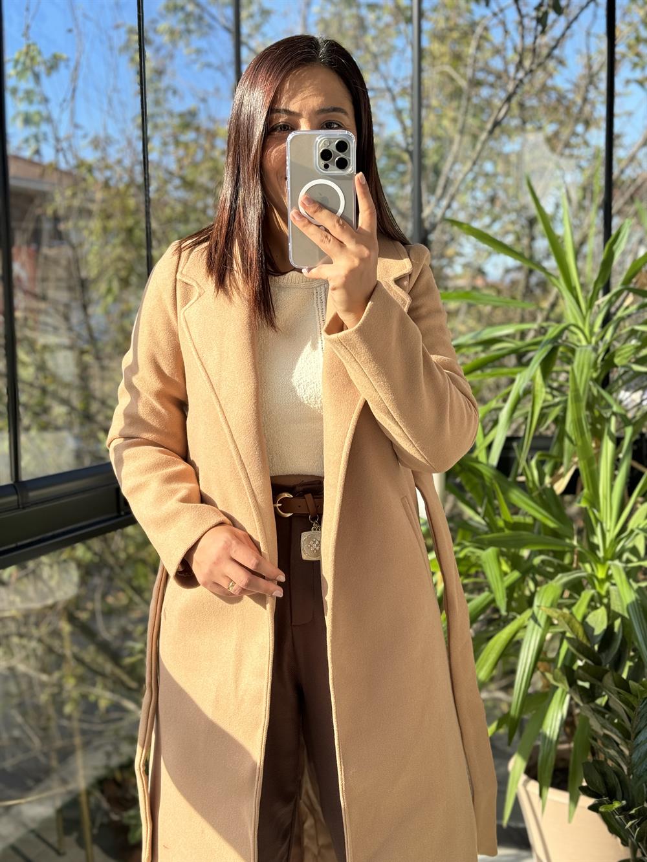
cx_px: 324
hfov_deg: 30.3
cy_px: 431
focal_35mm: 48
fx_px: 1196
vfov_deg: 39.7
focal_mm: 6.86
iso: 64
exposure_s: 1/527
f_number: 1.78
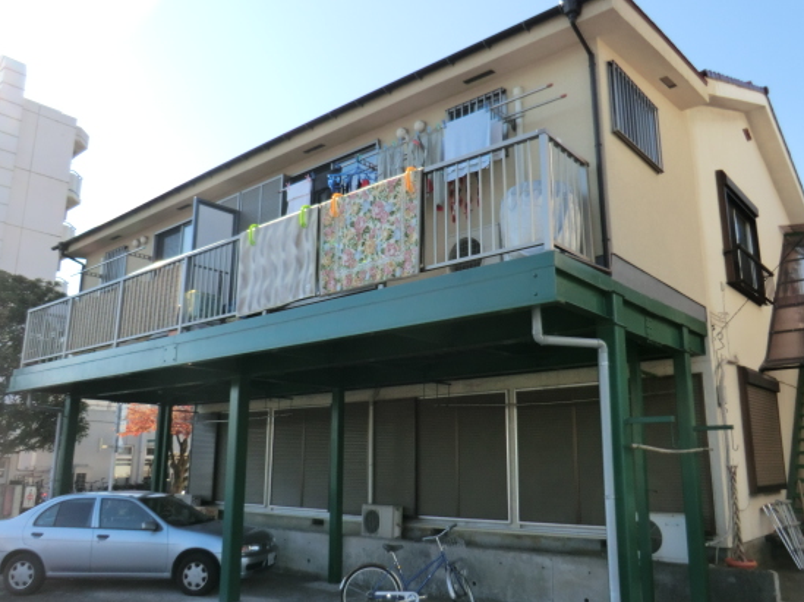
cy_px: 313
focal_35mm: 28
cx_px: 439
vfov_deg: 49.7
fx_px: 650
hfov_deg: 63.4
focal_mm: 4.3
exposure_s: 1/500
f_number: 3.2
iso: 80
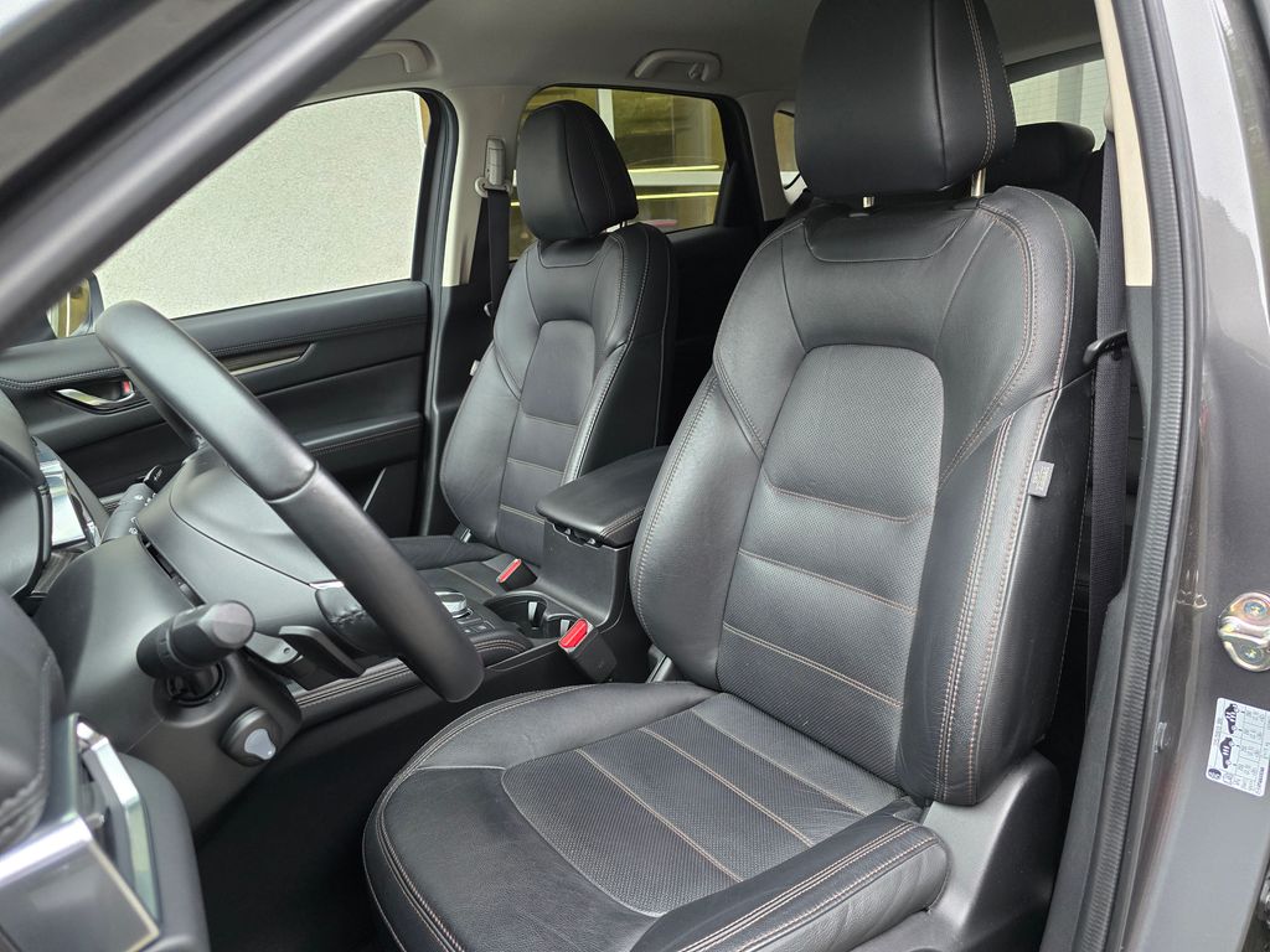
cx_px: 635
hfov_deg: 73.9
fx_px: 844
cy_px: 476
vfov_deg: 58.9
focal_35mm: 23
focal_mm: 6.3
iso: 400
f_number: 1.7
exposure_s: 1/120
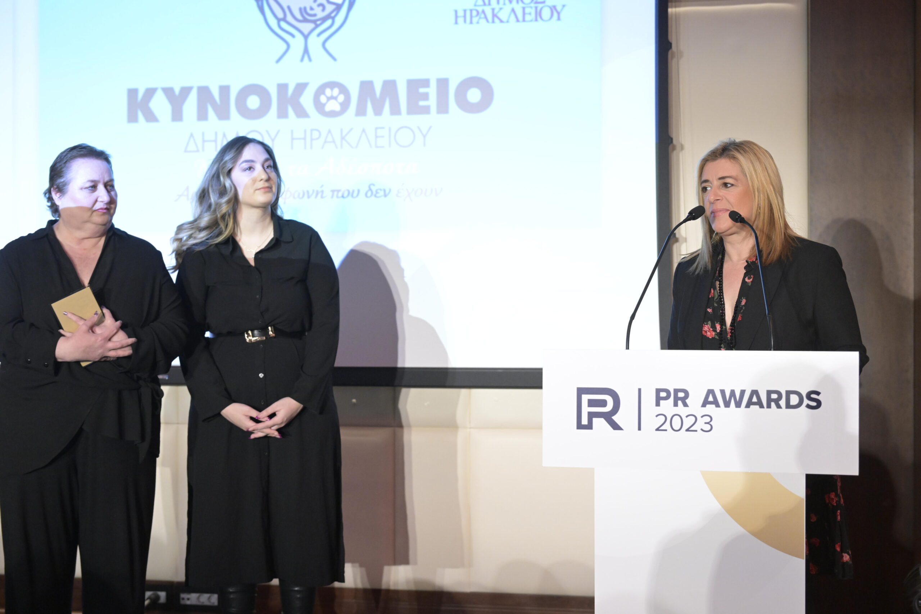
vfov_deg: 25.1
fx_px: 1381
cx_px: 460
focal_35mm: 54
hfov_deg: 36.9
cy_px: 307
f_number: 4
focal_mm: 54
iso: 3200
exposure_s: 1/200
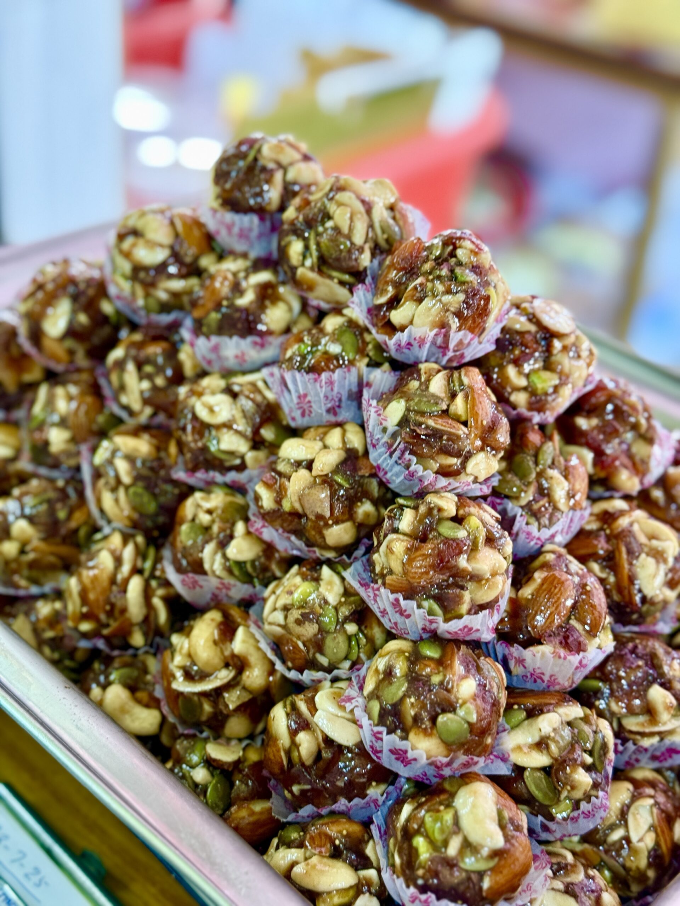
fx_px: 1257
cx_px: 340
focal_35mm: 48
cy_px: 453
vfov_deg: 39.7
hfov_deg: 30.3
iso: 200
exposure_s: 1/33
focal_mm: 6.76
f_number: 1.78
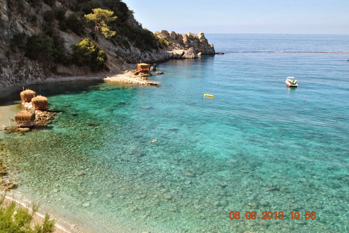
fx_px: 349
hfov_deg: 53.1
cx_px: 174
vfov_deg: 37.0
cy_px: 116
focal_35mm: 36
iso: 100
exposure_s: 1/160
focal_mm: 24
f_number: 6.3
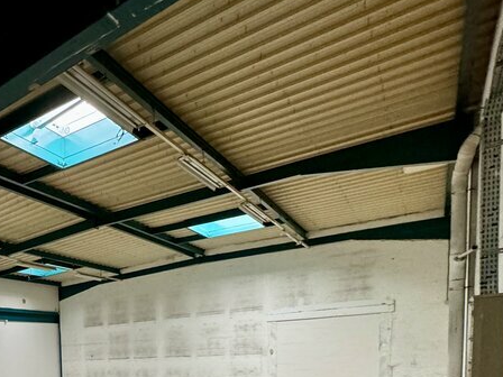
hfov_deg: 52.2
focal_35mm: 30
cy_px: 392
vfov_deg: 40.0
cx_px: 44
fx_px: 436
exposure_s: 1/60
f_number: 2.2
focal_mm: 2.22
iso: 400
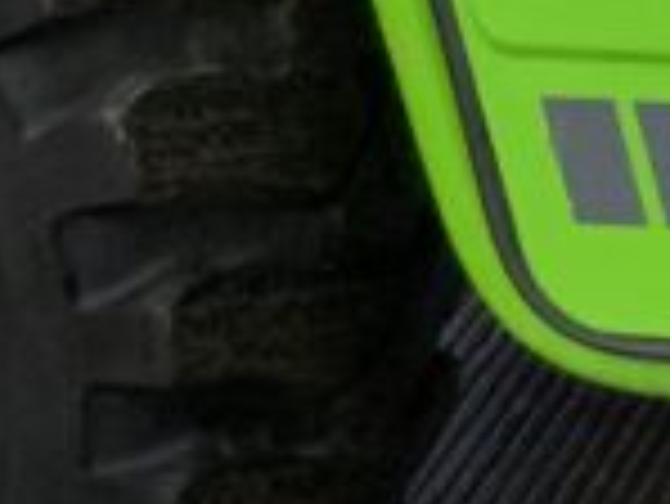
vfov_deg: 7.2
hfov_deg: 8.8
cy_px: -486
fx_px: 3855
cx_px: 1718
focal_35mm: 199
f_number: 1.8
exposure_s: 1/829
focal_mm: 3
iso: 16
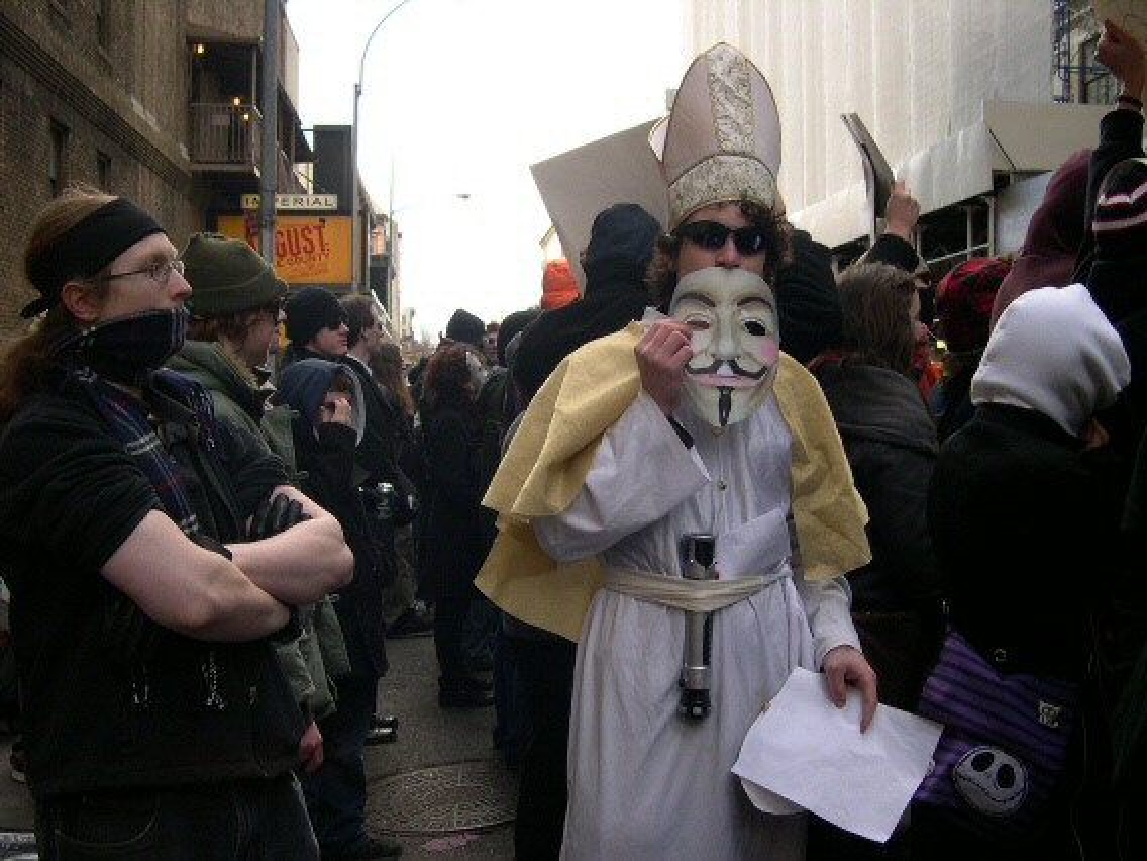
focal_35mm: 38
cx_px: 574
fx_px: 1259
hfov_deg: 49.0
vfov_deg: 37.7
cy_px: 430
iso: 100
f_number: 2.8
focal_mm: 8
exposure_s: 1/190
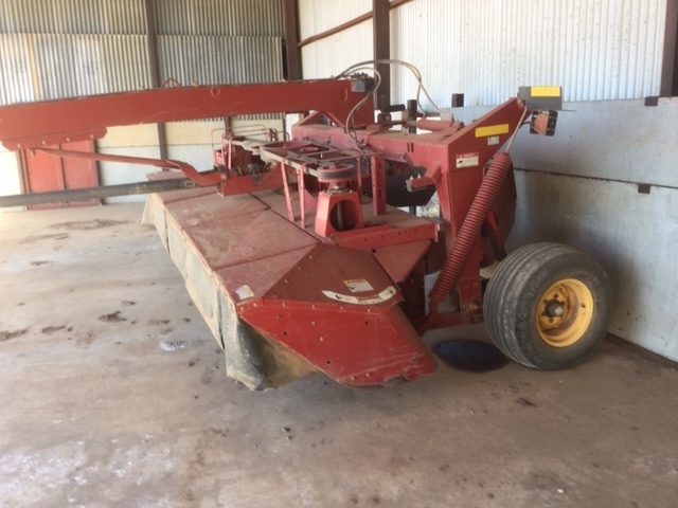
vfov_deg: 45.4
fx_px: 607
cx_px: 339
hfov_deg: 58.4
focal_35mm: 31
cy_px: 254
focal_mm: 3.3
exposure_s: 1/50
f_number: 2.4
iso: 25
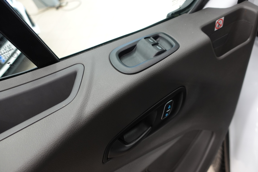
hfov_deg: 73.7
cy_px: 86
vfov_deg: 53.1
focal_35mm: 24
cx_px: 129
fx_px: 172
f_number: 1.8
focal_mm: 9.4
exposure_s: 1/30
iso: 250
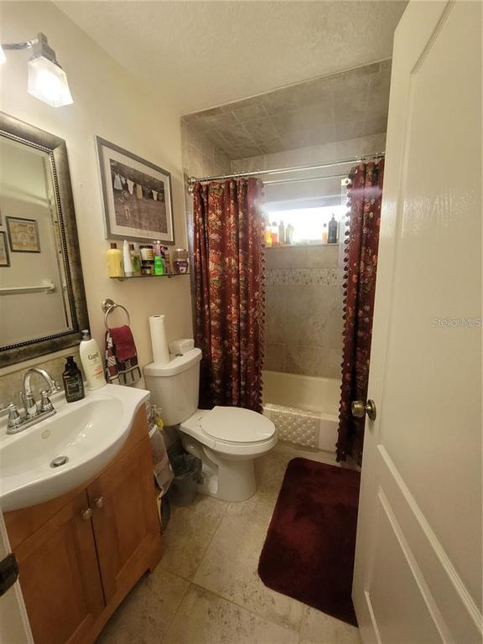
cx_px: 242
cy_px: 322
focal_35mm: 13
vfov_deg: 106.2
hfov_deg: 89.9
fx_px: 242
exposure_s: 1/60
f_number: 2.2
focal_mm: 2.2
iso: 400
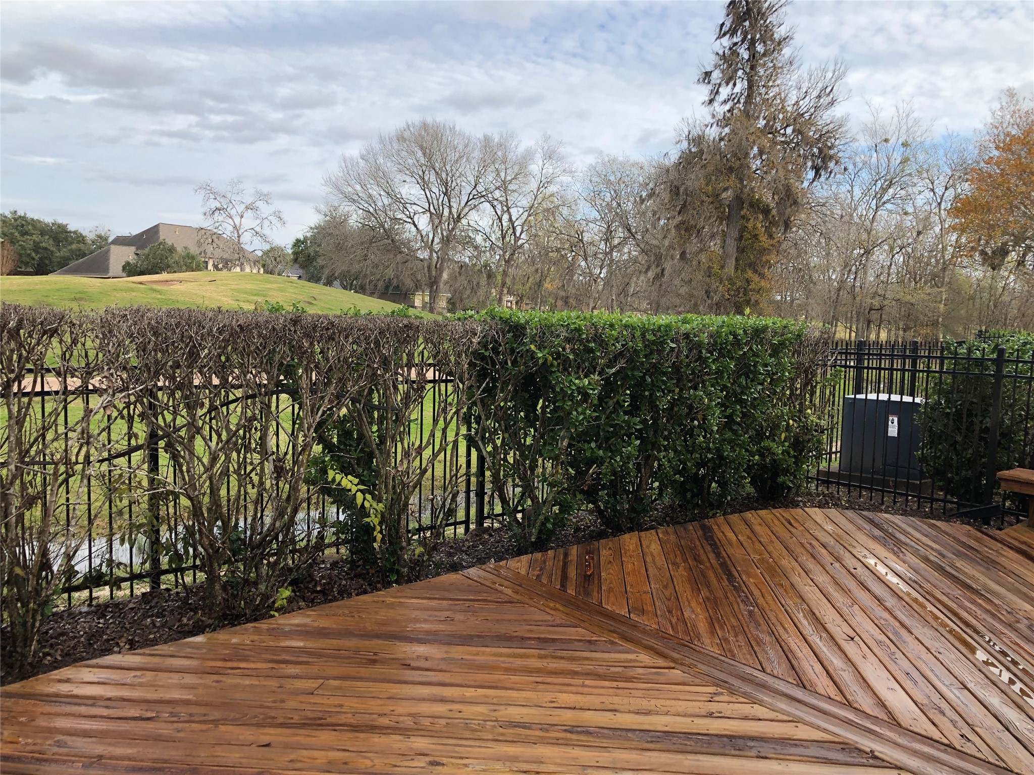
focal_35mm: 28
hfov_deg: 63.4
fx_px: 836
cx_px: 517
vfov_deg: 49.7
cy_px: 388
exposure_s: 1/378
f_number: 1.8
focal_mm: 3.99
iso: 20
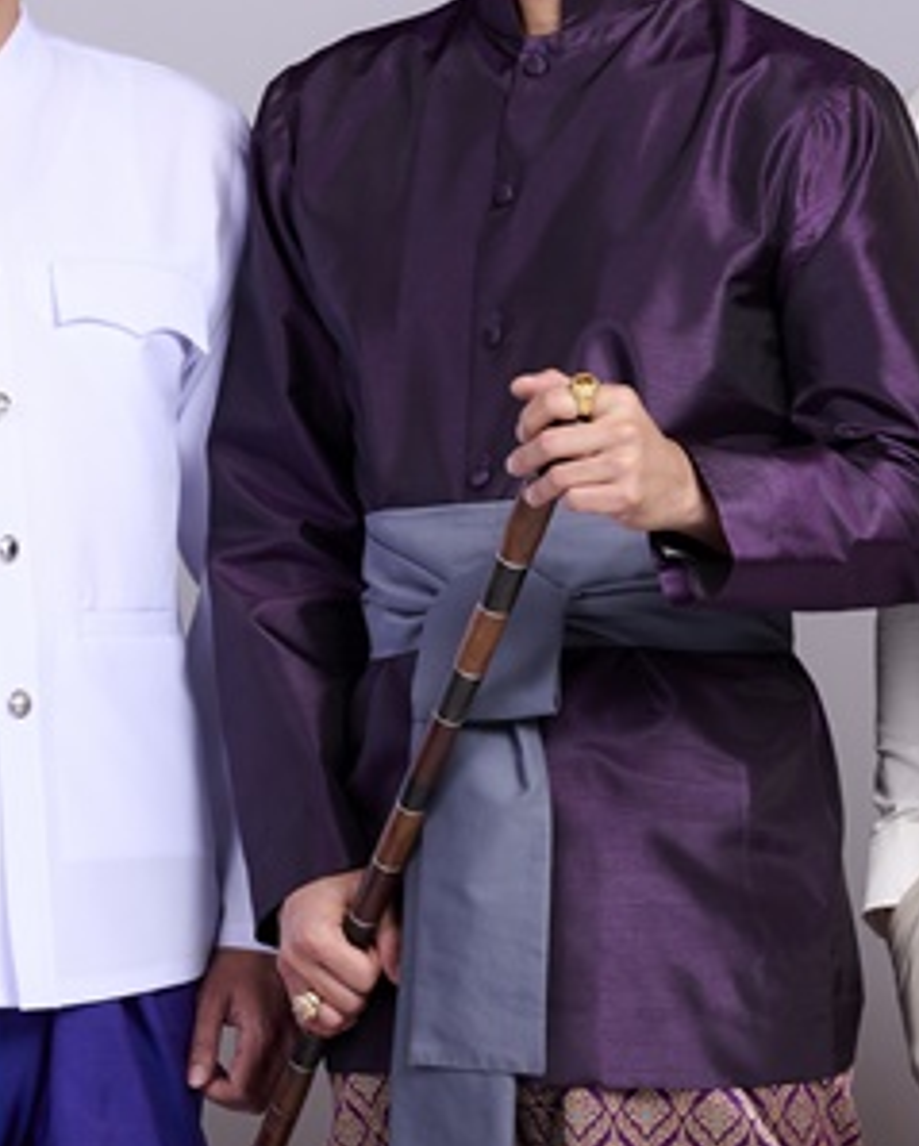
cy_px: 406
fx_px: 10252
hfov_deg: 5.1
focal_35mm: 302
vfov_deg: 6.4
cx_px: 242
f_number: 9
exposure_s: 1/160
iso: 160
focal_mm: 120
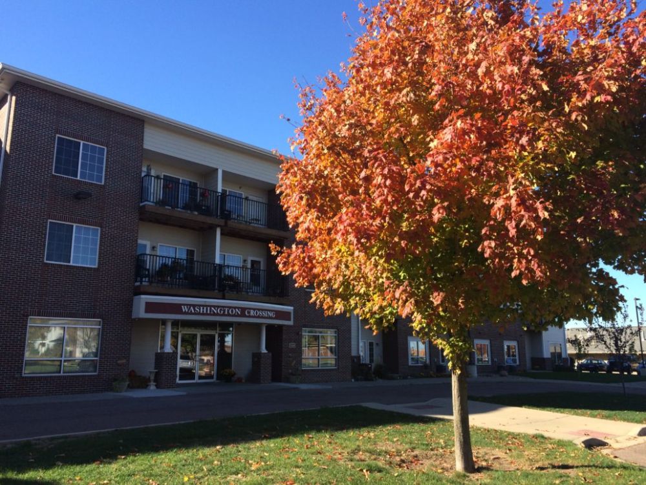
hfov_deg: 61.7
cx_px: 323
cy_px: 242
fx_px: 541
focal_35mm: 29
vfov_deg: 48.2
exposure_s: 1/774
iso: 32
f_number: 2.2
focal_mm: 4.15
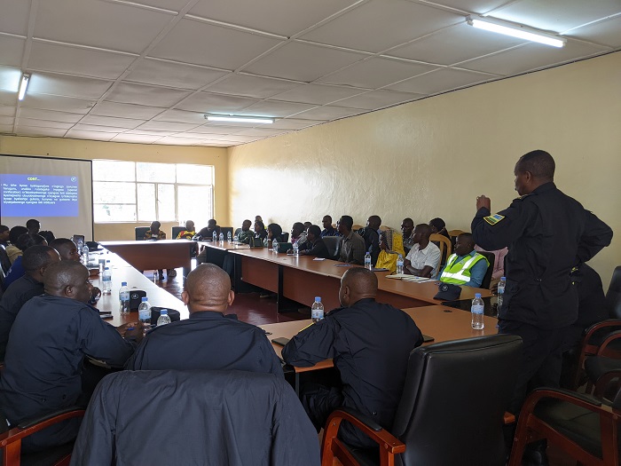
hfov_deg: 65.3
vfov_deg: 51.4
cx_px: 310
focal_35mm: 27
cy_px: 233
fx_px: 484
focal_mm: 4.44
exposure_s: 1/99.9
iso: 170
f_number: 1.8
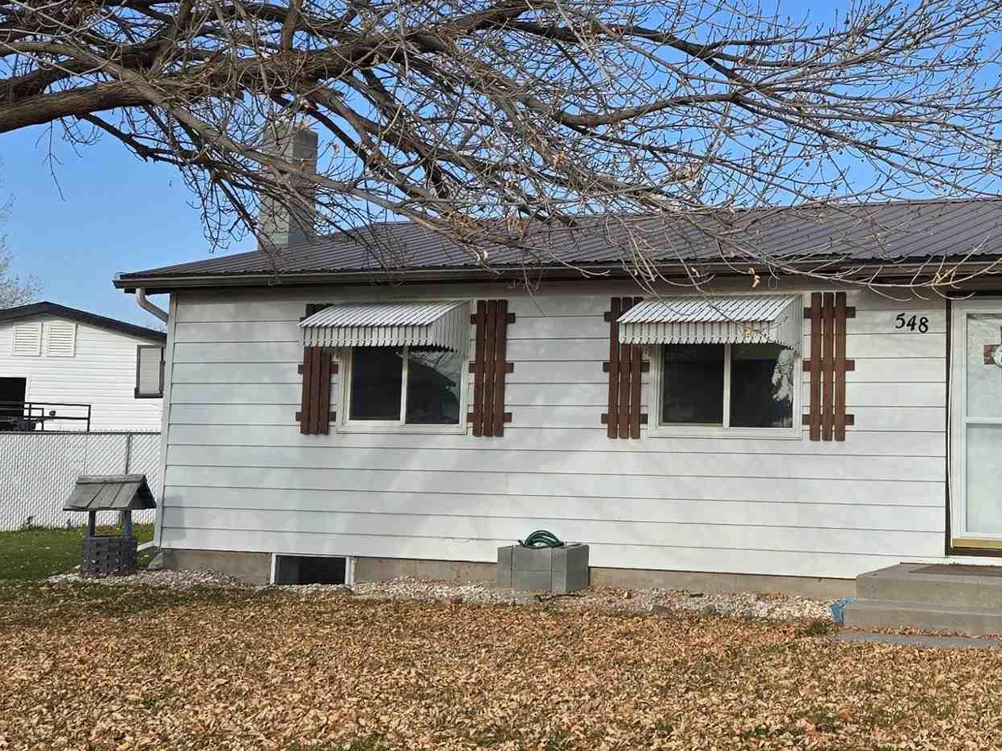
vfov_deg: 25.6
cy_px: 274
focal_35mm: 57
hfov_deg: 32.7
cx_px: 827
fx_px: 1650
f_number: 1.8
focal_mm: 5.4
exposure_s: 1/2921
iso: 64
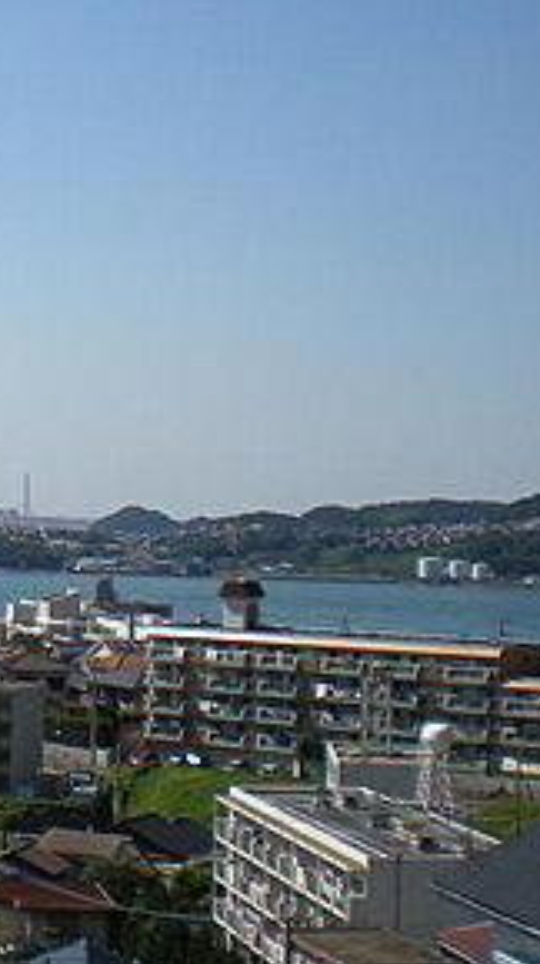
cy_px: 290
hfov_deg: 13.3
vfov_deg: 24.6
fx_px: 2195
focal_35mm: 86
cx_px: -250
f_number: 4.6
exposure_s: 1/959
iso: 89
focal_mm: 6.3
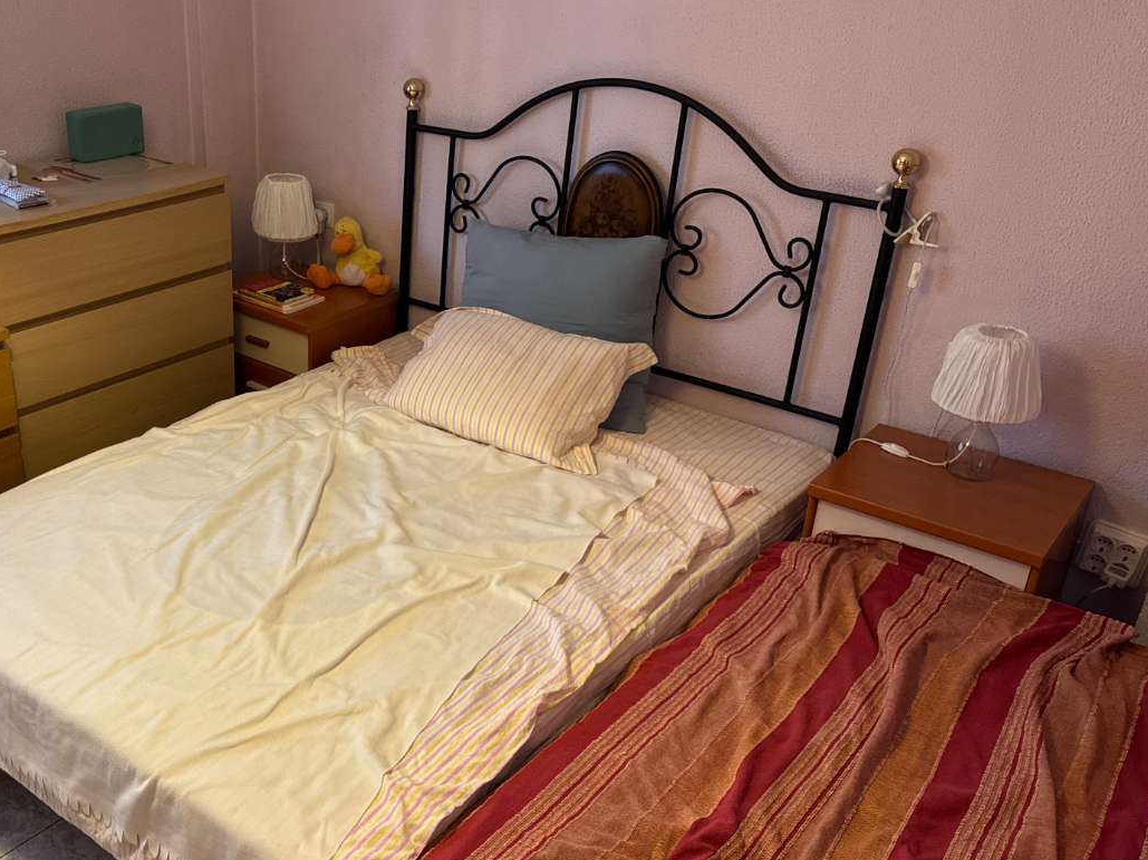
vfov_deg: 40.7
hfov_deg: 51.1
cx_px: 332
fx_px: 1160
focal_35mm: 35
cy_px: 450
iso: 200
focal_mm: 6.76
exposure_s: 1/63
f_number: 1.78
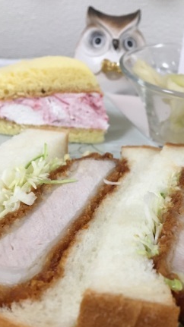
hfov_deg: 26.8
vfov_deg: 45.6
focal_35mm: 44
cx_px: 132
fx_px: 382
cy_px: 222
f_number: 2.2
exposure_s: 1/33
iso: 200
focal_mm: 4.15
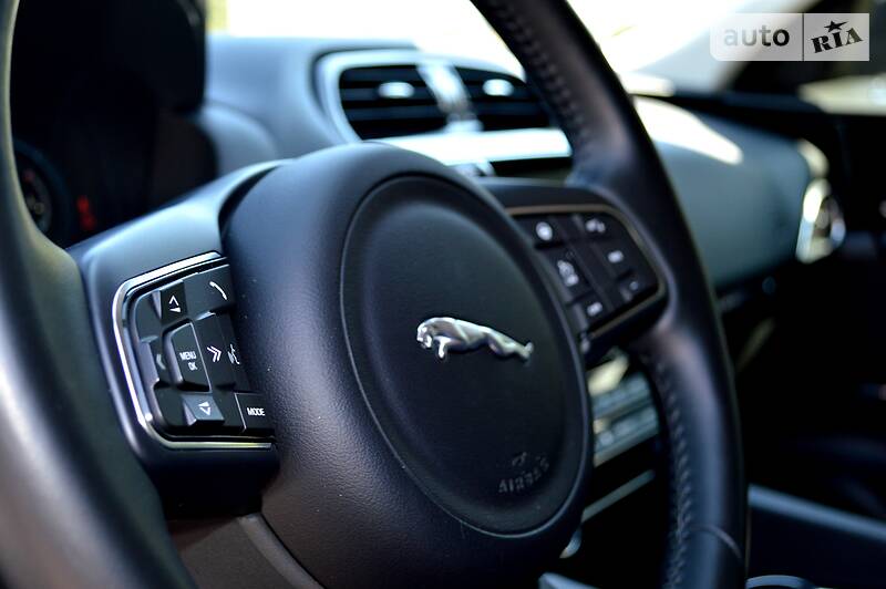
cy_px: 294
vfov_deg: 25.7
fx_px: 1291
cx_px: 443
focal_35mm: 52
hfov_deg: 37.9
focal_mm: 35
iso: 400
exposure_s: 1/100
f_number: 5
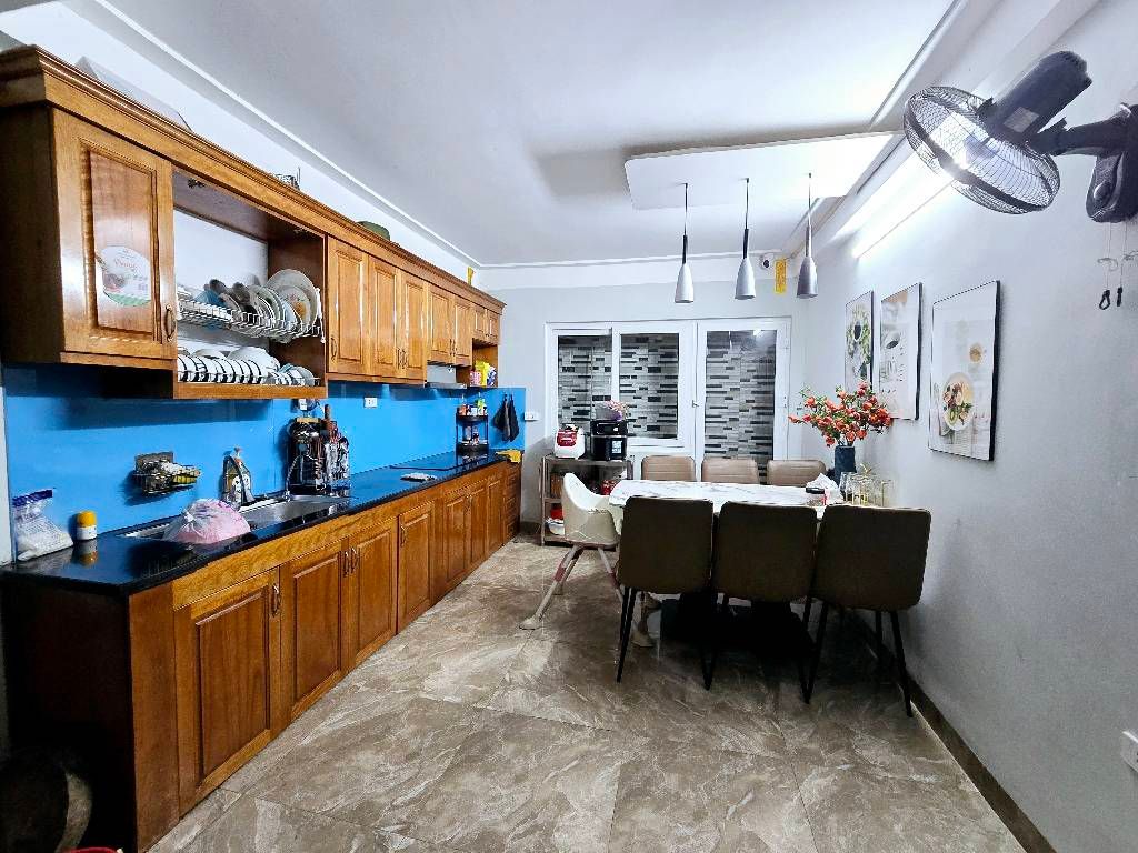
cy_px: 426
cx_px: 569
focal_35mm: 13
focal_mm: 2.2
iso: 200
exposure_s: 1/50
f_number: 2.2
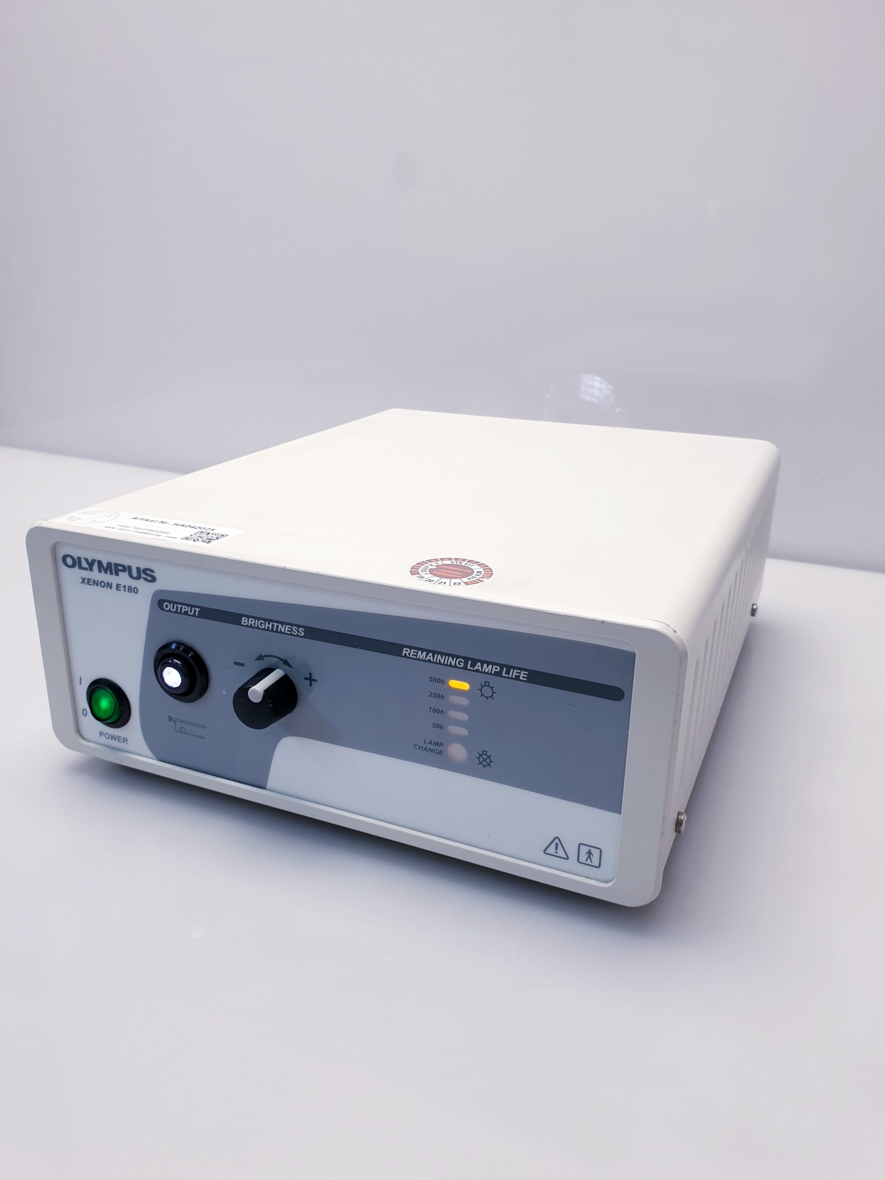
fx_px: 886
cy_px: 590
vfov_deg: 67.3
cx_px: 442
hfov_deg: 53.1
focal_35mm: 26
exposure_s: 1/50
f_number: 2.4
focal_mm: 4.3
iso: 50
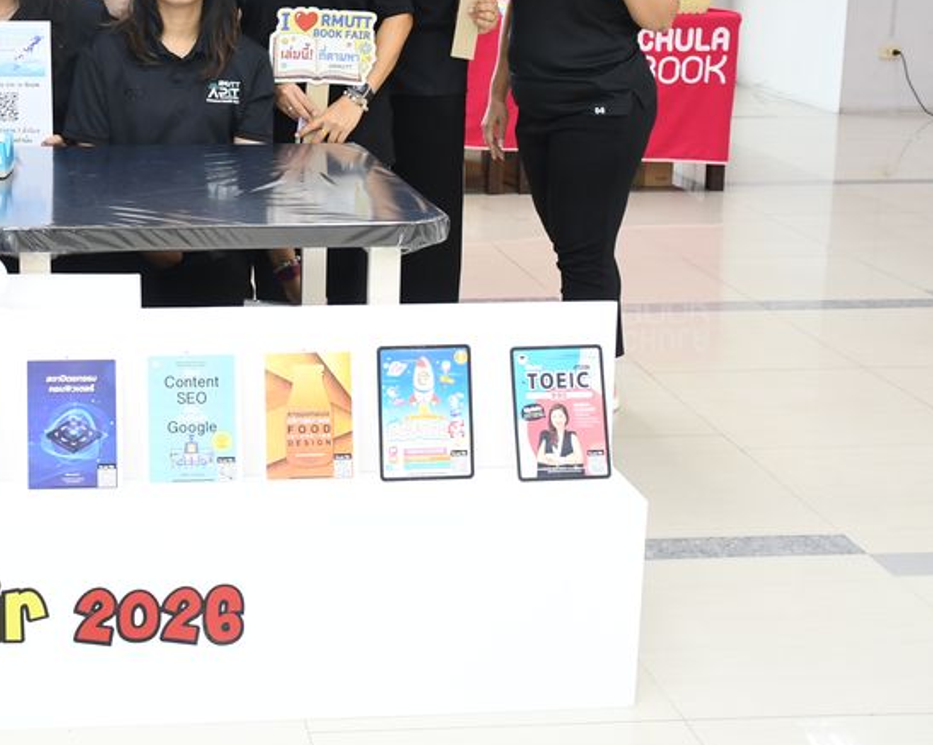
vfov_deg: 25.9
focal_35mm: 58
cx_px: 136
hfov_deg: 31.3
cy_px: 180
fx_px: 1601
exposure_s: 1/50
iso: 720
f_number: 4
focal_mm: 22
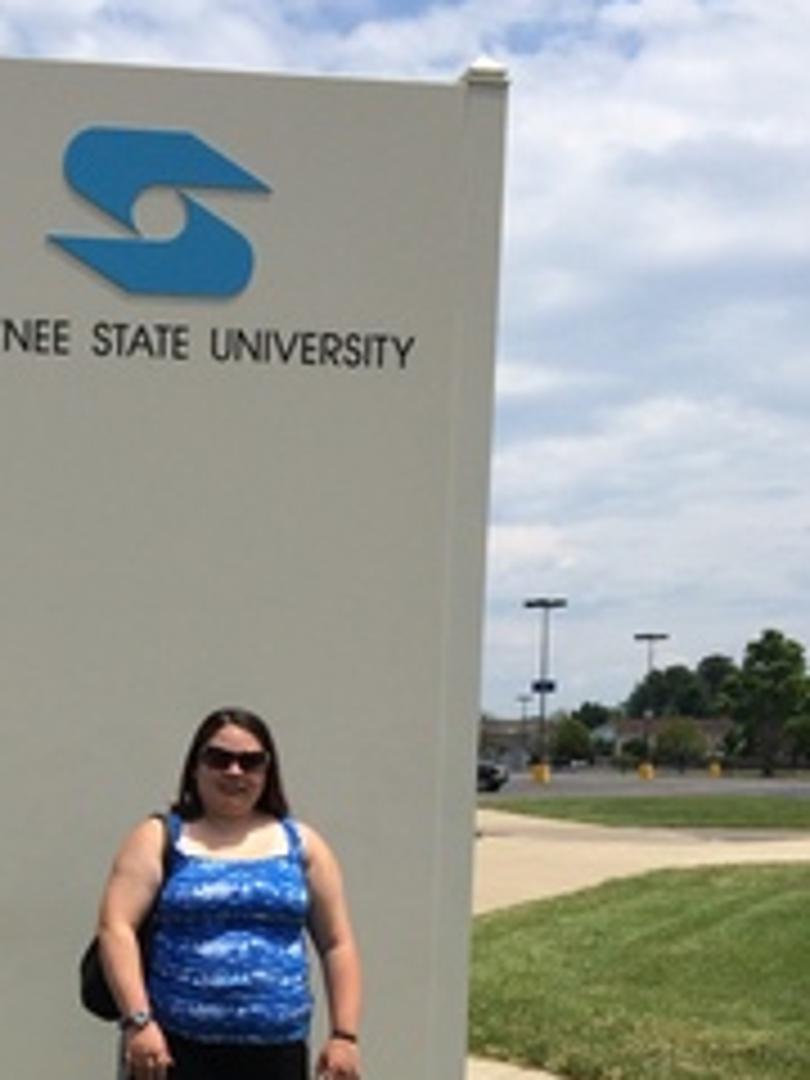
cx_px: 9
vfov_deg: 31.0
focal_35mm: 60
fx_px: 1872
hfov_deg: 23.4
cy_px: 922
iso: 40
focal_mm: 4.12
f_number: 2.2
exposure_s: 1/4115
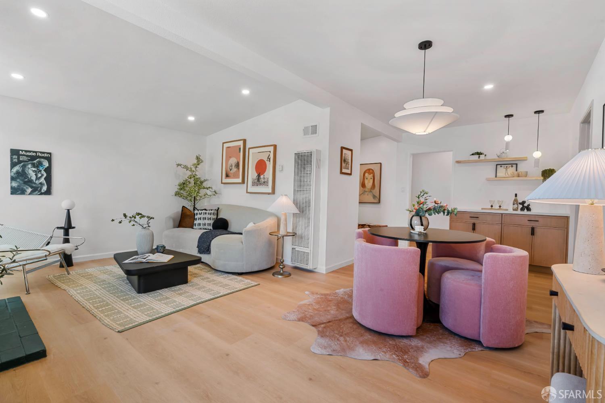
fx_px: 269
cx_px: 302
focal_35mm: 16
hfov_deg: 96.7
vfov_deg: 73.7
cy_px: 202
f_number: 16
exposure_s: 1/2
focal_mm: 16
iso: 320
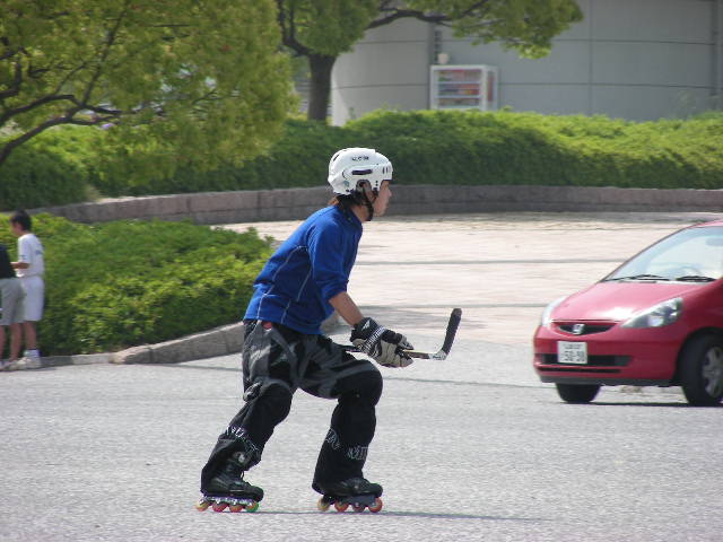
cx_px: 362
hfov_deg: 5.2
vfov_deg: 3.9
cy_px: 271
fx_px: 7937
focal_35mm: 380
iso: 50
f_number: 4
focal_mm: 63.3
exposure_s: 1/340
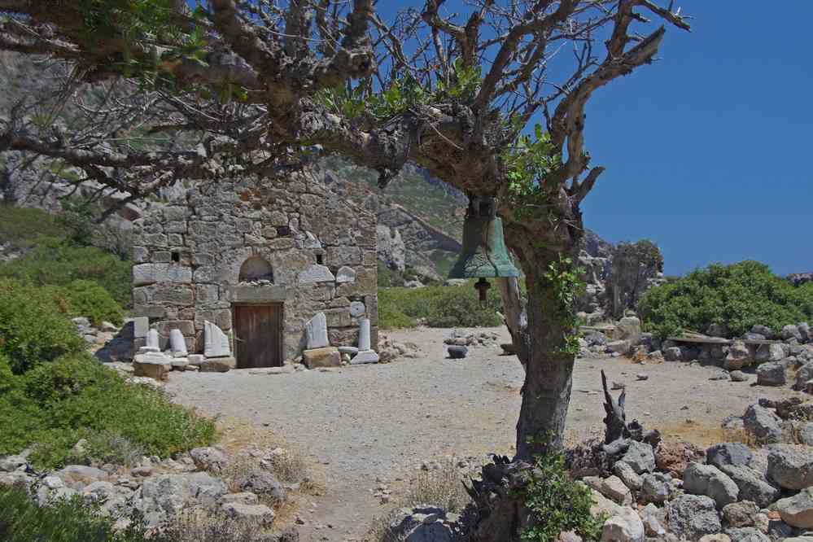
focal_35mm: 38
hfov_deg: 51.3
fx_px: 847
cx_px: 406
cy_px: 271
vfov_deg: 35.5
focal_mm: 25
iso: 200
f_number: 5.6
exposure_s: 1/250
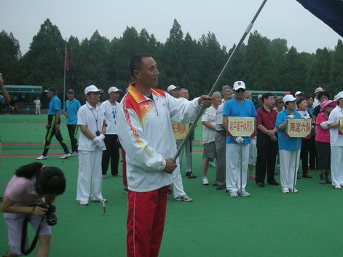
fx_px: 515
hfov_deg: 36.2
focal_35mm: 52
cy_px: 110
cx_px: 245
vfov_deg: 28.0
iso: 83
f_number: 7.9
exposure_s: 1/125
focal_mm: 5.8
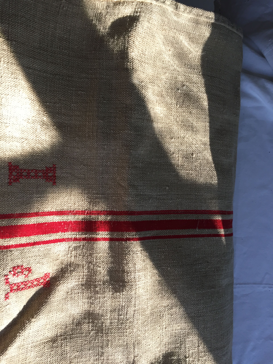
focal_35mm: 29
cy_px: 182
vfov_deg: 61.7
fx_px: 305
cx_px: 136
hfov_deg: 48.2
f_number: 2.2
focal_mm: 4.15
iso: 40
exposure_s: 1/50
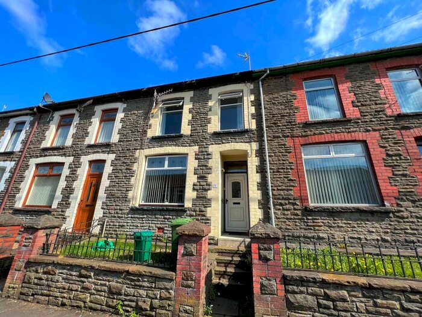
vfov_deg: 89.9
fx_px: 158
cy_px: 158
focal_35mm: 13
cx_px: 211
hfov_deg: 106.2
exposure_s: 1/1553
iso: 32
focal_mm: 1.57
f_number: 1.8
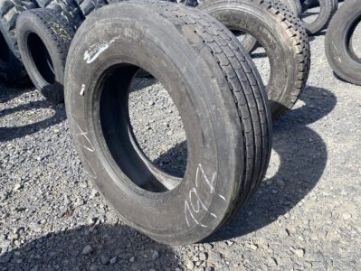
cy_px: 136
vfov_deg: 49.8
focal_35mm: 28
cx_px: 185
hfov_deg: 63.4
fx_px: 292
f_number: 1.8
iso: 32
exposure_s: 1/1007
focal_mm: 4.25
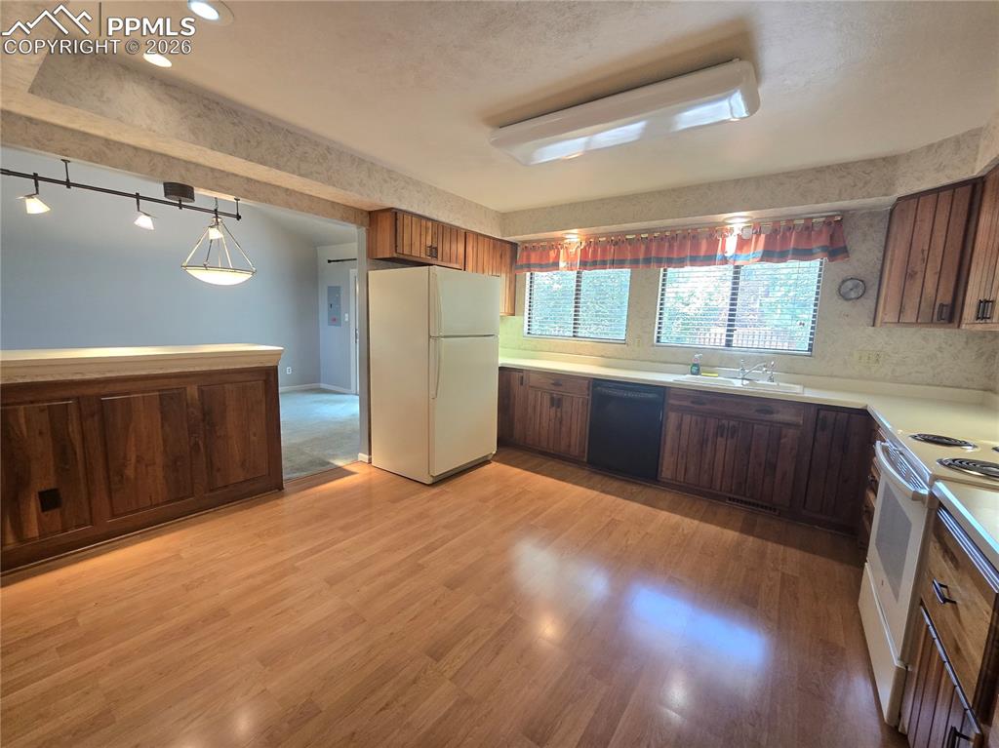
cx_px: 500
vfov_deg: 89.9
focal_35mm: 13
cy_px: 374
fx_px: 375
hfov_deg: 106.2
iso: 250
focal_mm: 2.2
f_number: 2.2
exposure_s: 1/60
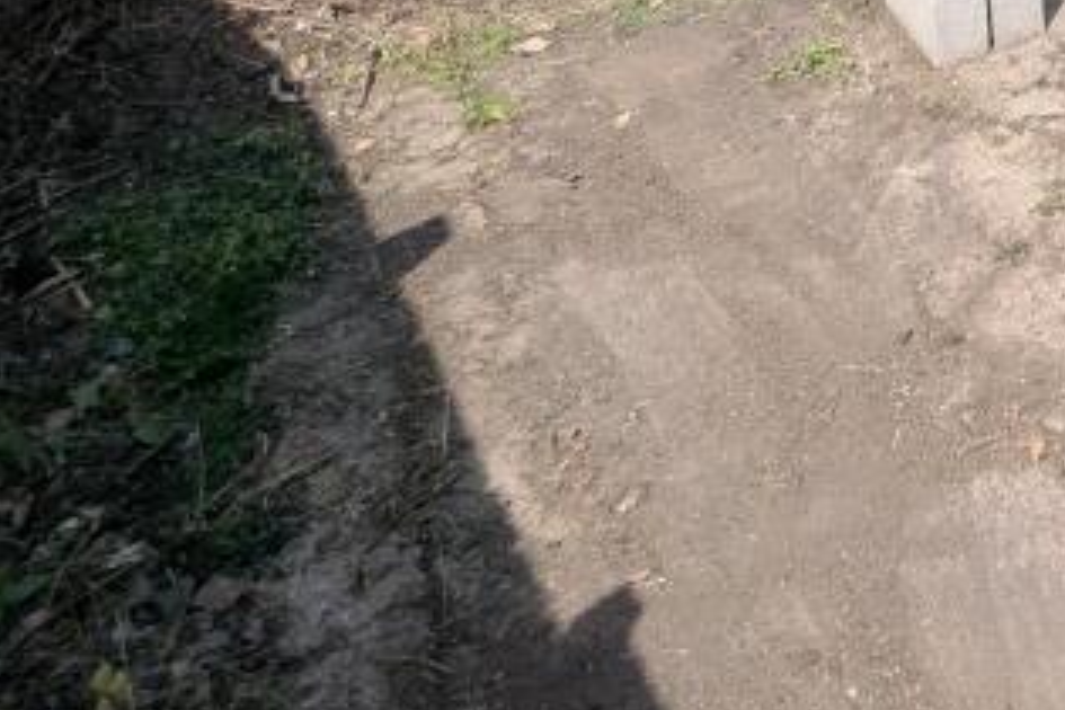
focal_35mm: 44
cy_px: -455
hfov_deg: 33.7
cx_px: 1349
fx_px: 1302
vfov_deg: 22.6
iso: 47
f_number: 2.2
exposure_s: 1/1357
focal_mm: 1.95
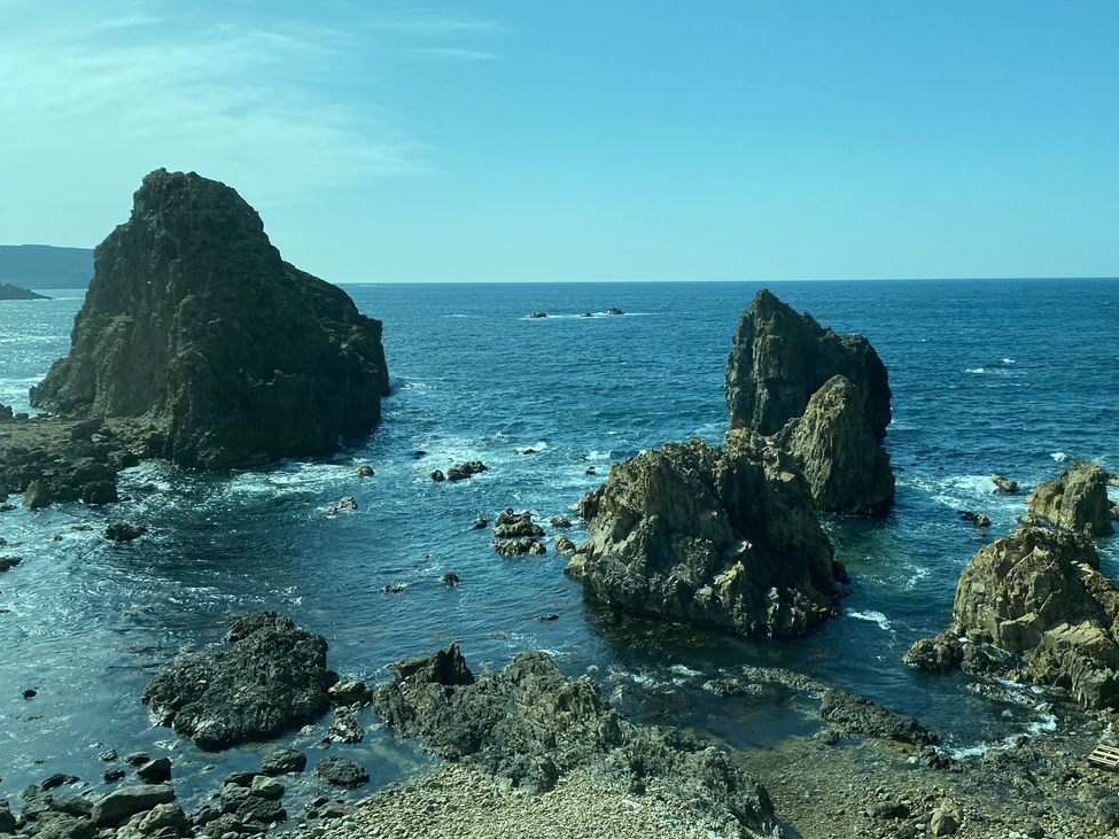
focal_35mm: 32
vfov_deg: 44.1
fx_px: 1034
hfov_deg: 56.3
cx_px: 678
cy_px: 366
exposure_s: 1/1629
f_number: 1.8
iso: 32
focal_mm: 4.25
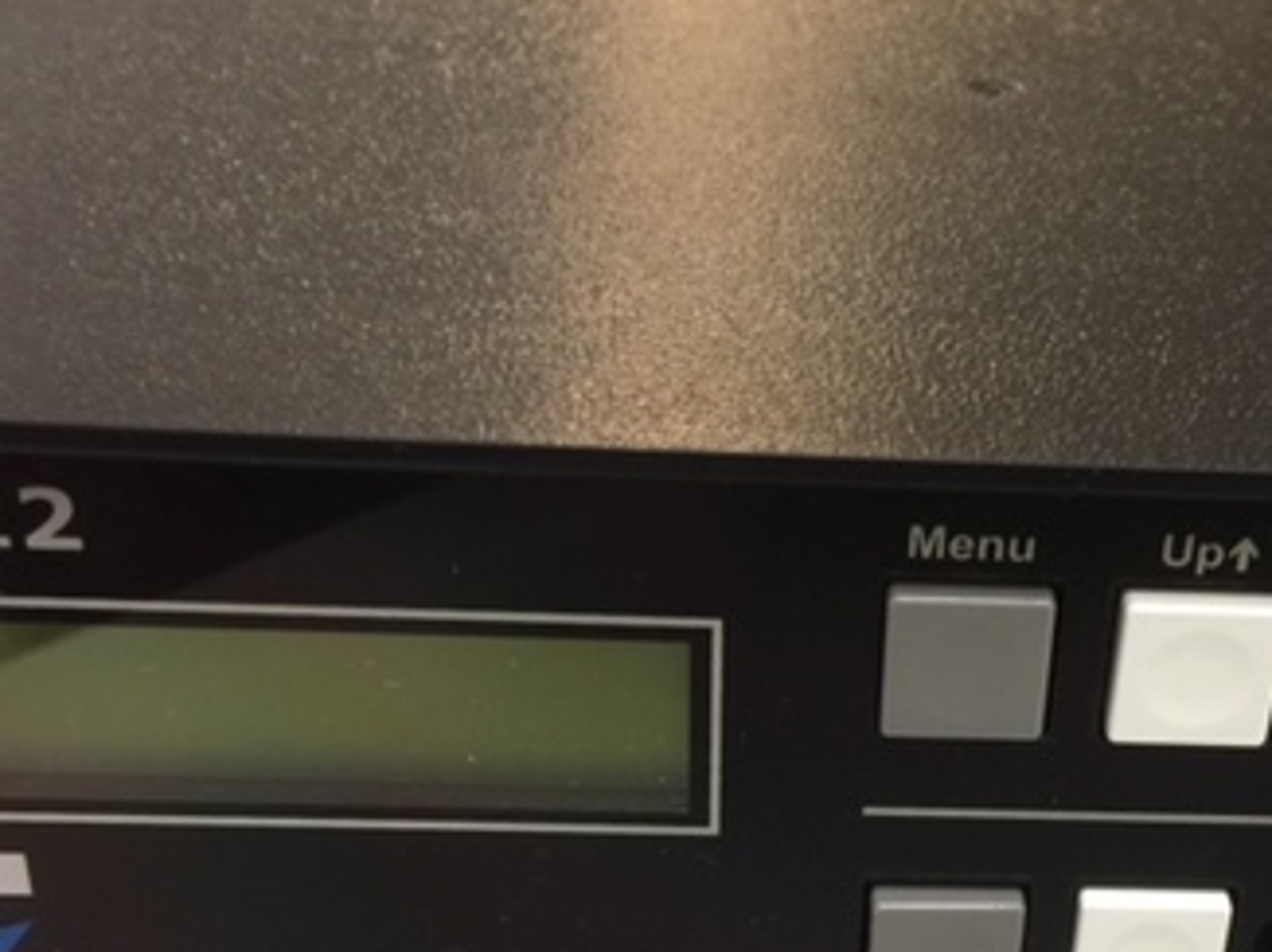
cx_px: 936
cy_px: 730
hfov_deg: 33.2
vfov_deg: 25.3
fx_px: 2093
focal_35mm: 57
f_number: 2.2
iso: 100
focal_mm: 4.15
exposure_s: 1/10
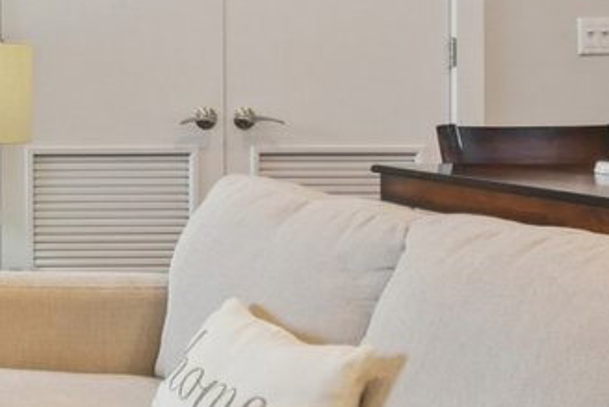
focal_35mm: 74
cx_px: -460
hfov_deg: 20.3
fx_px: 1252
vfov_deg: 18.3
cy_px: 84
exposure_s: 1/6
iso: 400
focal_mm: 10
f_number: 8
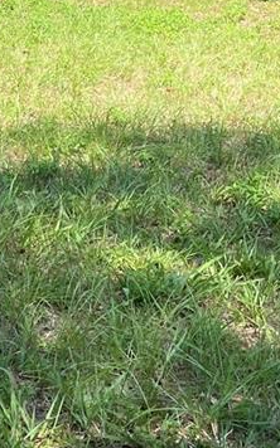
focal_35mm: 93
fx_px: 1137
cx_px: -194
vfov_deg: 21.8
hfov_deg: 12.9
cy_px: 36
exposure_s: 1/917
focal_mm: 4.2
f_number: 1.6
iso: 32
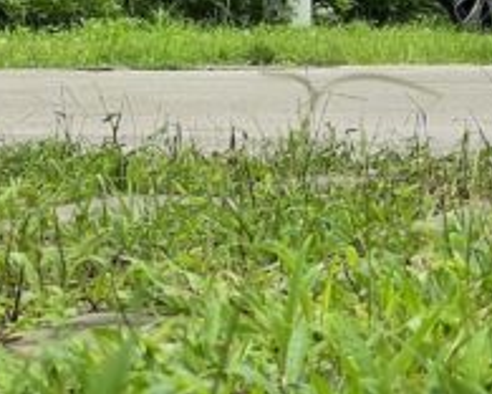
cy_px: 25
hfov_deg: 6.2
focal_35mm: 309
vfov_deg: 5.0
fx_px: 4499
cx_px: 651
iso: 32
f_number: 2.8
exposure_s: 1/253
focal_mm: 9
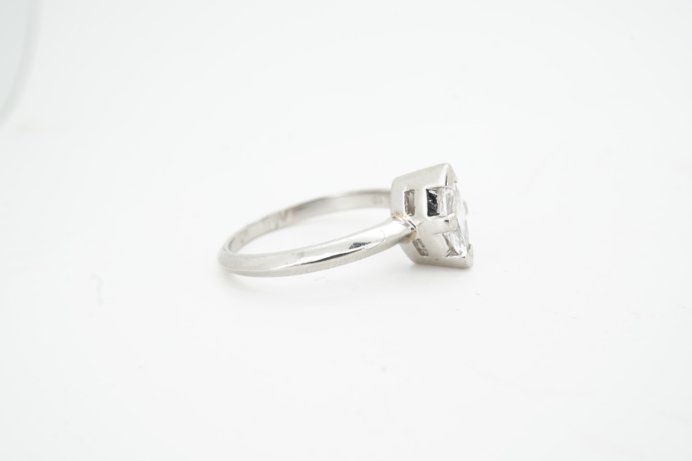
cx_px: 346
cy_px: 230
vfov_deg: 29.9
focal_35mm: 45
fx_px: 865
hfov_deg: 43.6
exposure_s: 1/80
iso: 200
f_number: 22
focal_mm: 30
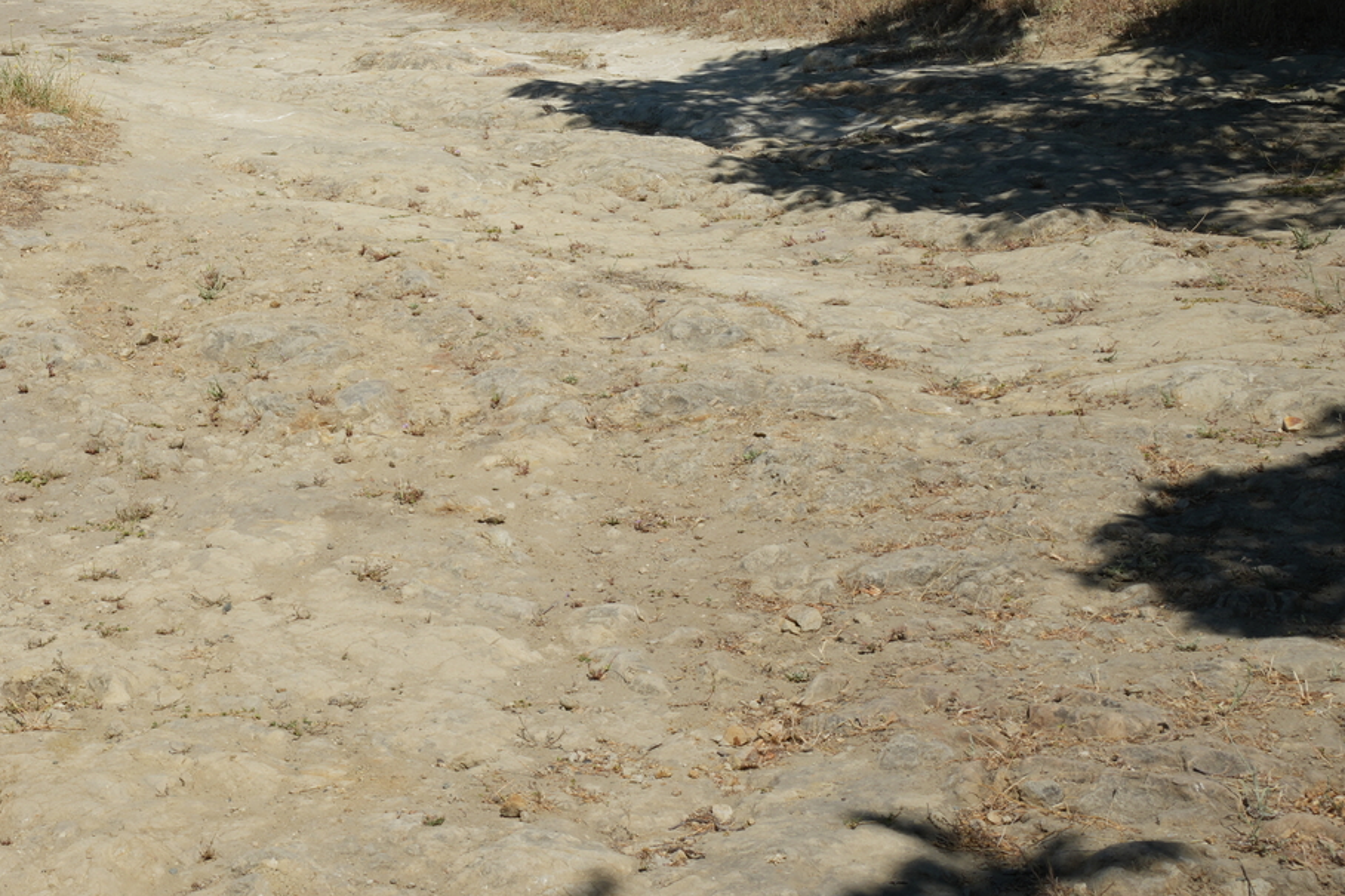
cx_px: 6
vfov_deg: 18.8
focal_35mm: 69
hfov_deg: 27.6
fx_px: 2577
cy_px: -138
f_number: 16
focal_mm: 29
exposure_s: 1/125
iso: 100
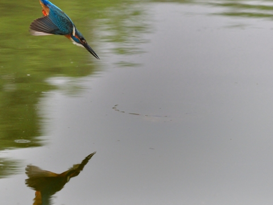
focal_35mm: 384
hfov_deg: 5.2
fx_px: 3028
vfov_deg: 3.9
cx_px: 107
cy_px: 109
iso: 1250
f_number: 8
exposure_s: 1/4000
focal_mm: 200
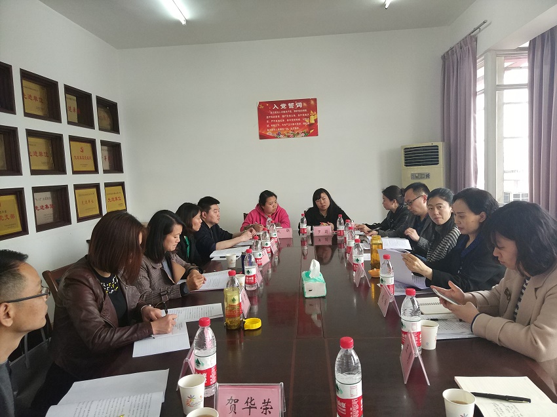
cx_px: 278
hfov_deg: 74.0
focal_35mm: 23
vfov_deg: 58.8
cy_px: 208
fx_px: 370
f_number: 2
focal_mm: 4.06
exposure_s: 1/50
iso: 500
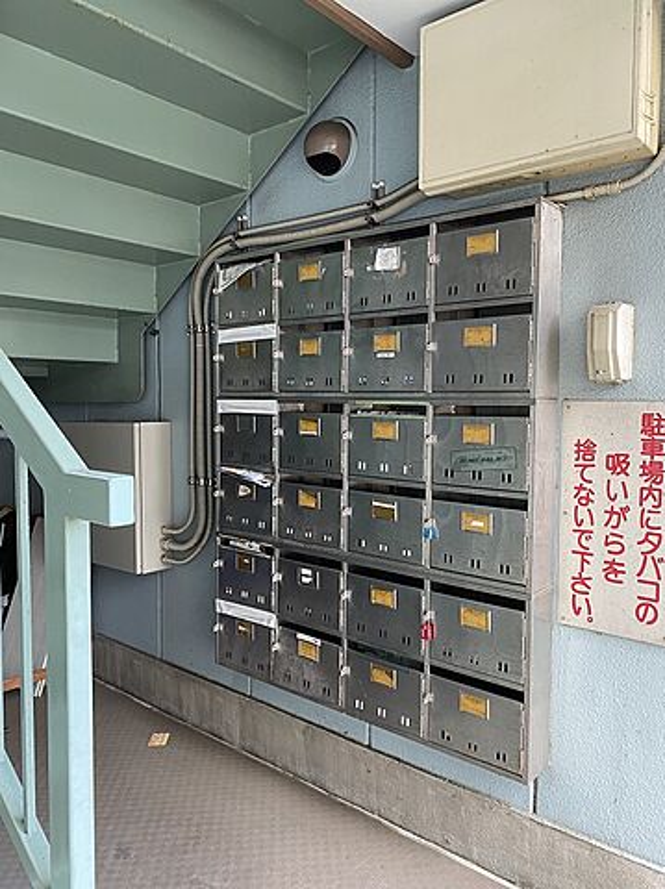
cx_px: 332
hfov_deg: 53.0
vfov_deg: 67.4
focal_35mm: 26
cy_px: 444
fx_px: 667
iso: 125
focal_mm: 4.25
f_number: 1.8
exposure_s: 1/65
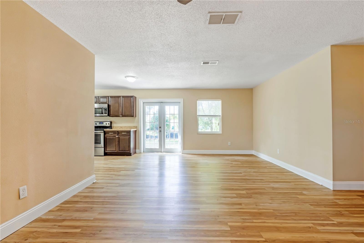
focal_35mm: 16
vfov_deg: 72.0
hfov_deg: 95.0
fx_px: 167
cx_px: 182
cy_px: 122
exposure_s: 1/100
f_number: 9
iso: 250
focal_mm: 11
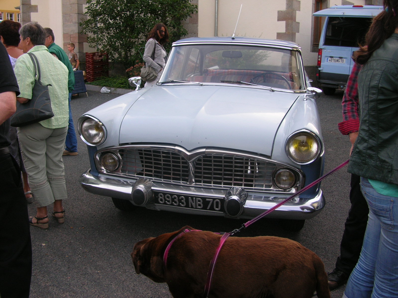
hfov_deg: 52.6
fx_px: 402
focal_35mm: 35
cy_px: 149
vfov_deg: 40.7
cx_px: 199
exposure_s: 1/283
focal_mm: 5.8
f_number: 2.8
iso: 50
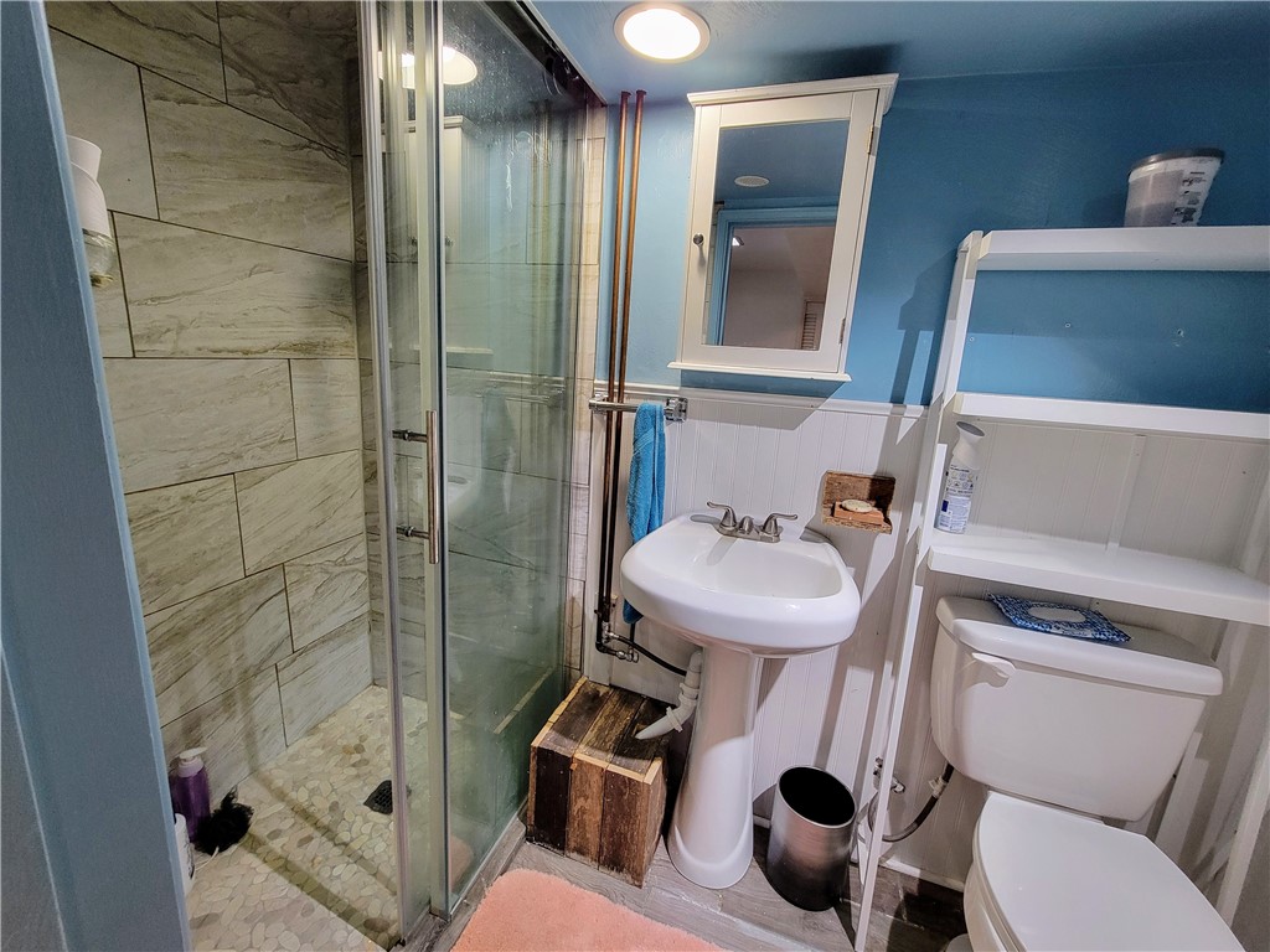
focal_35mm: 13
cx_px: 635
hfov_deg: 106.2
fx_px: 477
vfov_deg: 89.9
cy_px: 476
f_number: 2.2
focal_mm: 2.2
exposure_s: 1/60
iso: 320
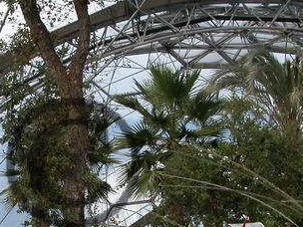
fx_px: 805
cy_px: 163
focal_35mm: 92
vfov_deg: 16.0
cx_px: 73
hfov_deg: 21.1
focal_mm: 8.9
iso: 100
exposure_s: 1/255
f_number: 5
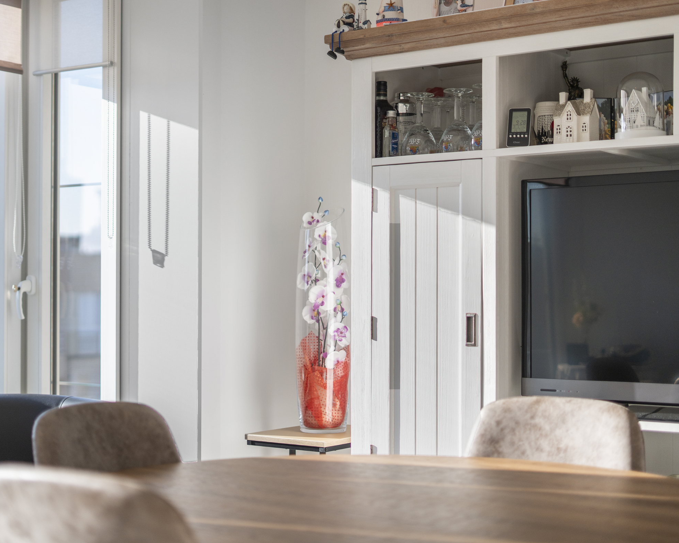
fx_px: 1146
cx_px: 305
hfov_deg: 33.0
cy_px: 269
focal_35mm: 57
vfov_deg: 26.7
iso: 250
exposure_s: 1/3200
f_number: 1.8
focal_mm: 50
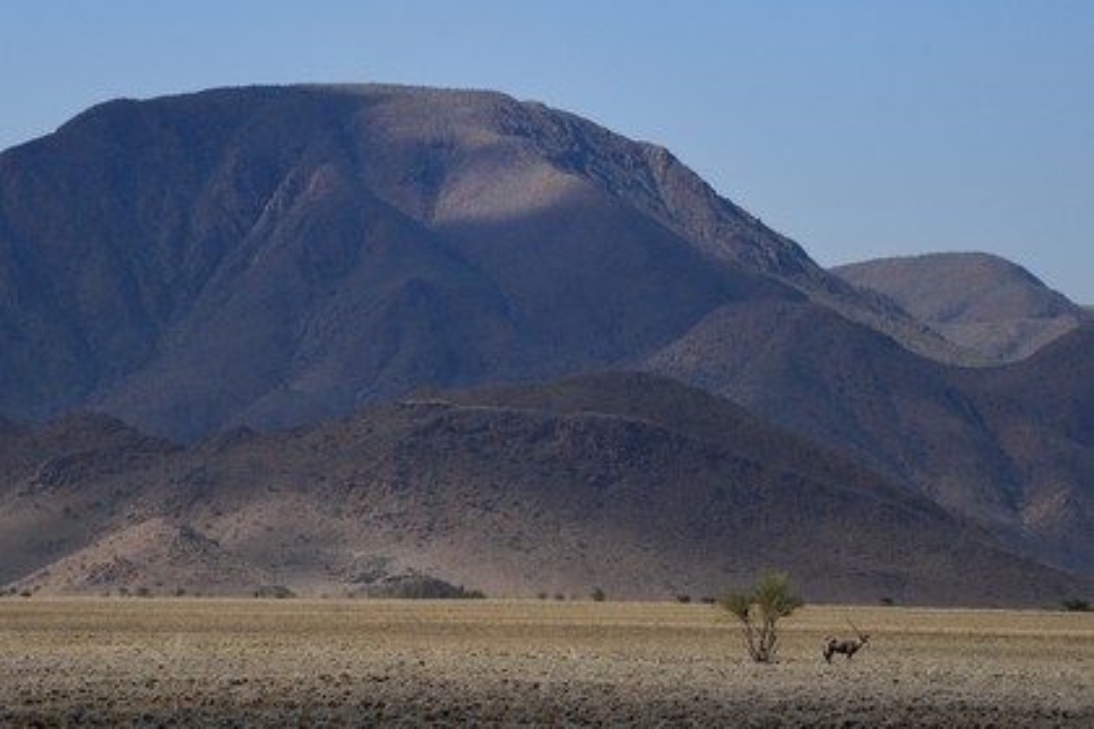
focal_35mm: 185
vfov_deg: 7.4
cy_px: 364
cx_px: 547
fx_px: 5622
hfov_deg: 11.1
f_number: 7.1
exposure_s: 1/3200
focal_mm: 185
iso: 400
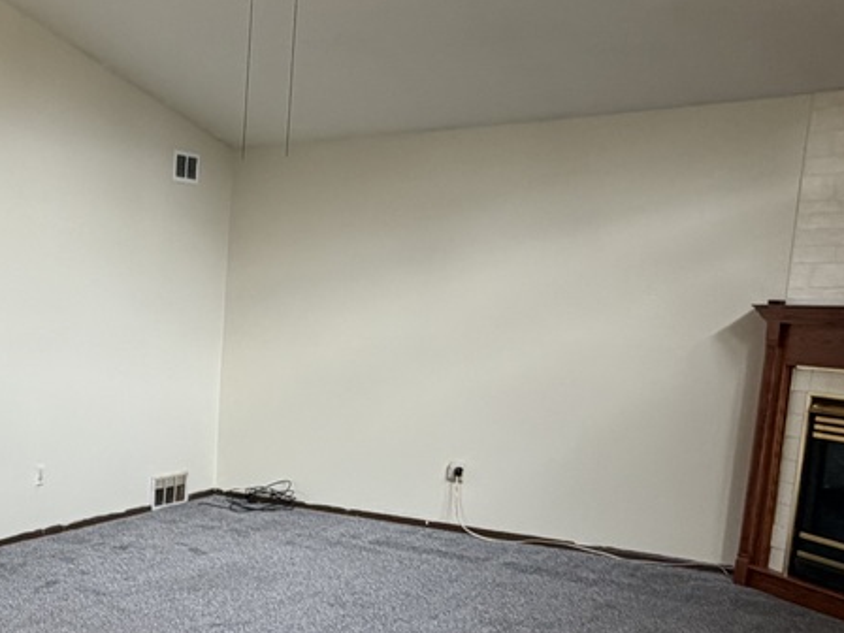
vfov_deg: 31.7
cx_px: -51
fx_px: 1097
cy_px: 465
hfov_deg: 36.5
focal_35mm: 45
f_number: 2.2
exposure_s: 1/120
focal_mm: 2.22
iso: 125
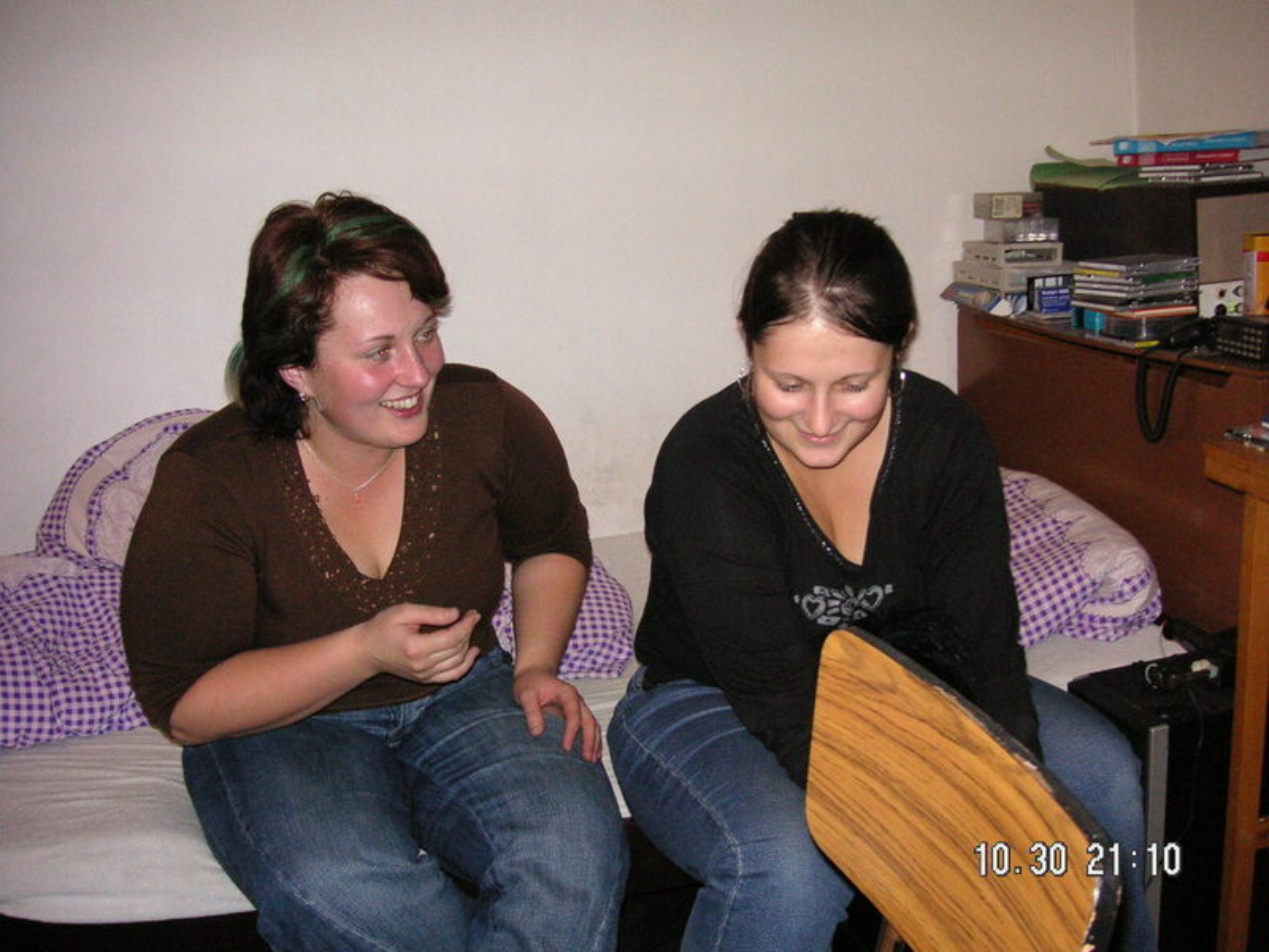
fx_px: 1356
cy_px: 476
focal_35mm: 37
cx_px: 634
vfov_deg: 38.7
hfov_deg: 50.1
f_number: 2.8
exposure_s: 1/45
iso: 160
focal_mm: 6.1
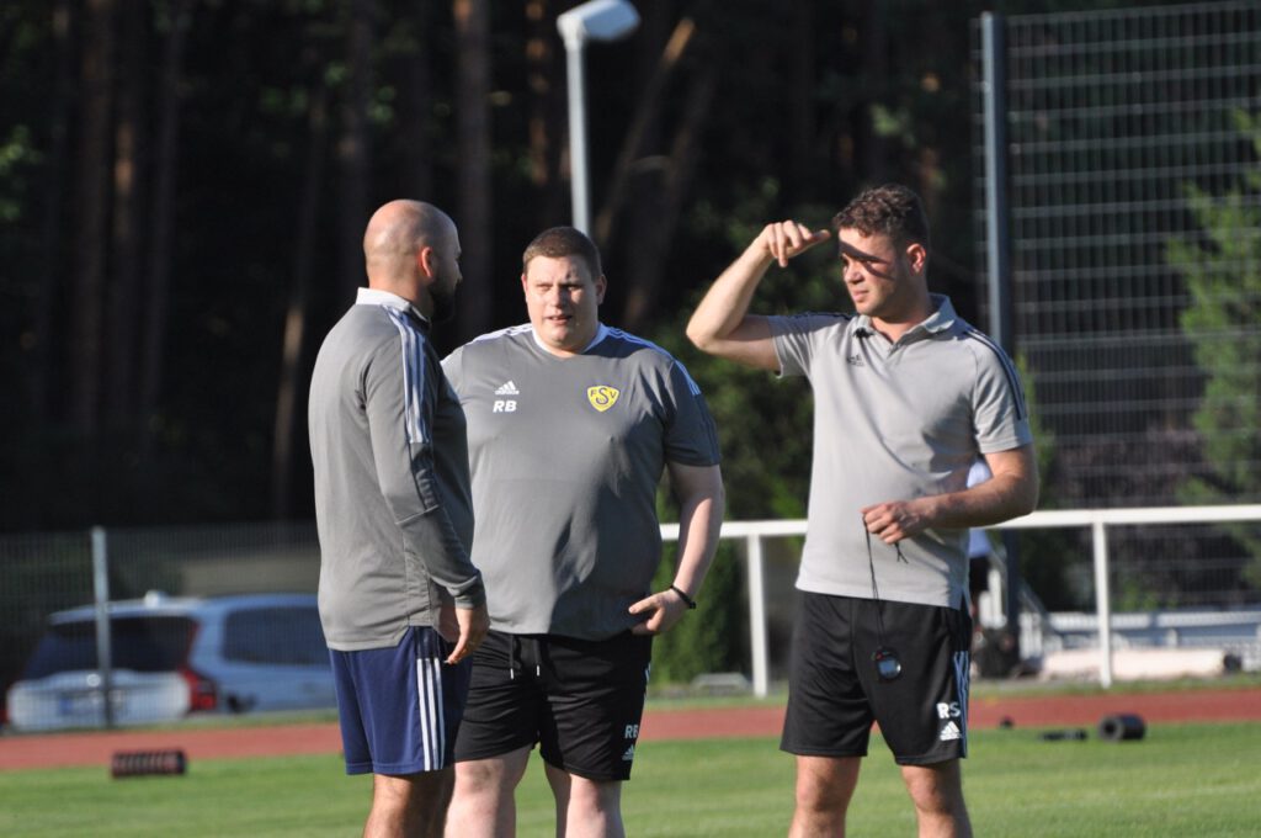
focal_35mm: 405
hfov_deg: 5.1
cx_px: 630
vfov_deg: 3.4
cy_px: 419
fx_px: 14168
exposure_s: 1/3200
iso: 720
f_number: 5.6
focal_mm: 270
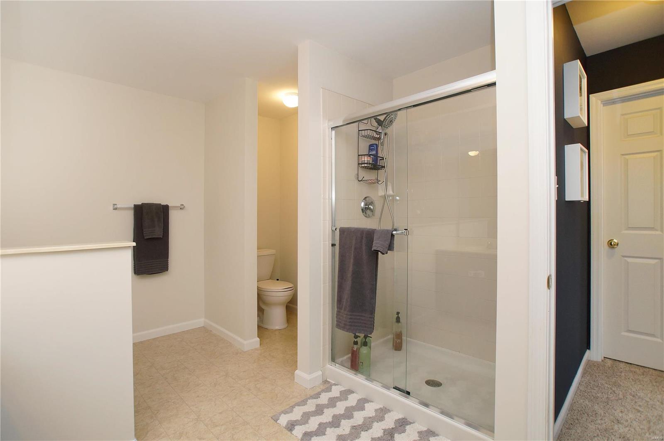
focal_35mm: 16
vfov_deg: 71.9
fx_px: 304
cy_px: 220
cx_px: 332
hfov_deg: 95.0
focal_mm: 11
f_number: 4.5
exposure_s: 1/60
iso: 500
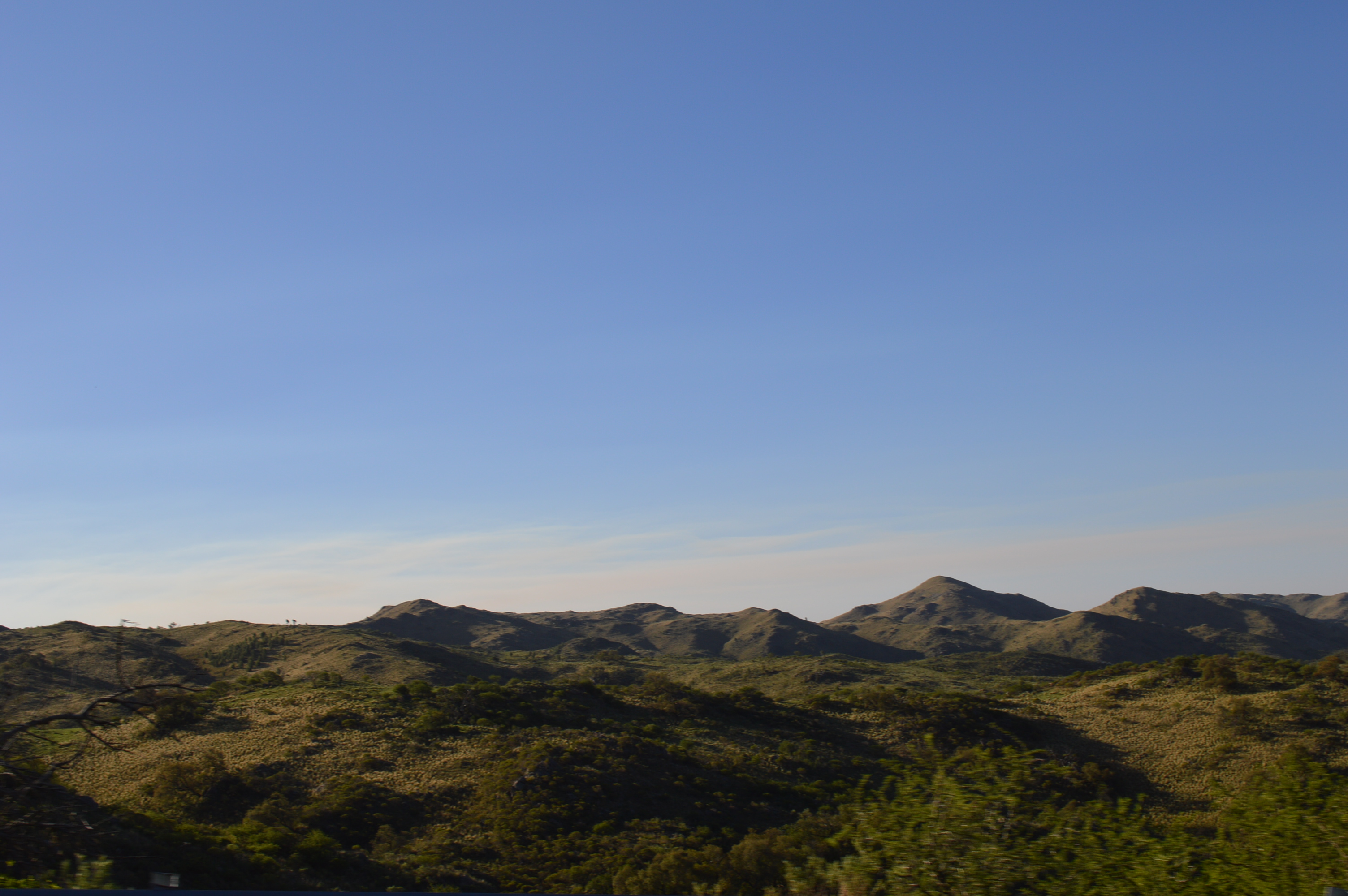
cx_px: 674
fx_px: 1683
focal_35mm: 45
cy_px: 448
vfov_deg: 29.8
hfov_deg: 43.6
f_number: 9
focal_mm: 30
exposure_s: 1/320
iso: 100
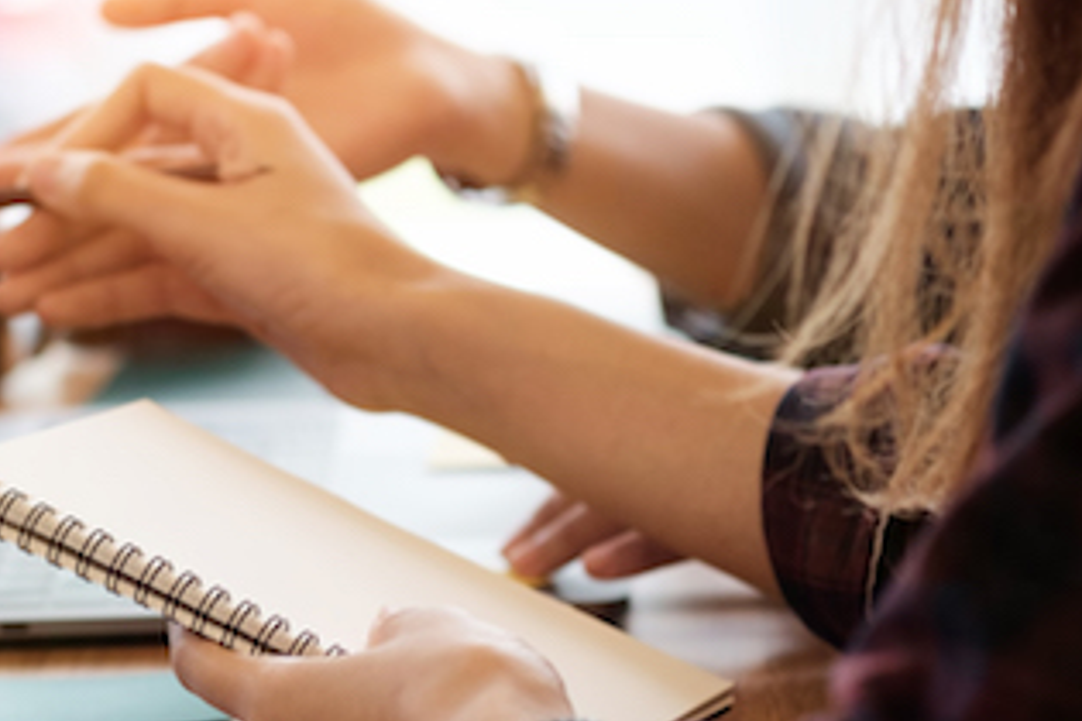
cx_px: 268
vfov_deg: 8.0
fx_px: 5139
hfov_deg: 12.0
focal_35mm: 171
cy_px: 489
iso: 1250
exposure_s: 1/400
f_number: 2.4
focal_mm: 60
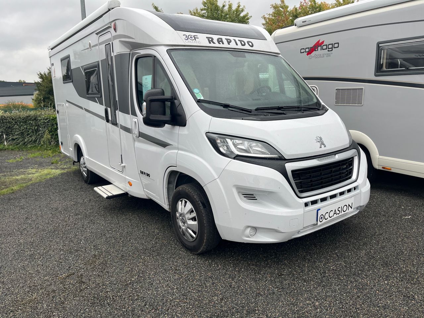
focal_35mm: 26
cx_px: 212
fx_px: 318
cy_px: 159
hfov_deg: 67.3
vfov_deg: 53.1
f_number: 1.6
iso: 50
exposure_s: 1/598
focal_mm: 5.1
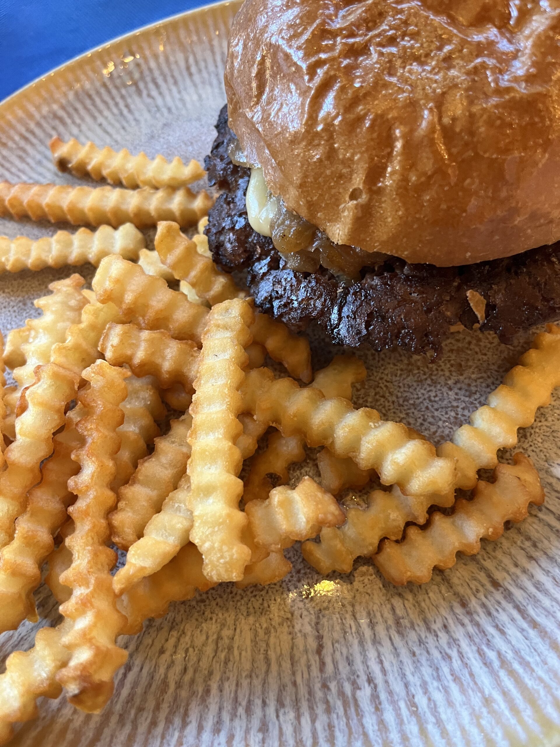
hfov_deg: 53.1
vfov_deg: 67.3
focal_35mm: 26
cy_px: 374
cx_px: 280
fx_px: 561
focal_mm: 5.1
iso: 400
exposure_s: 1/33
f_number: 1.6
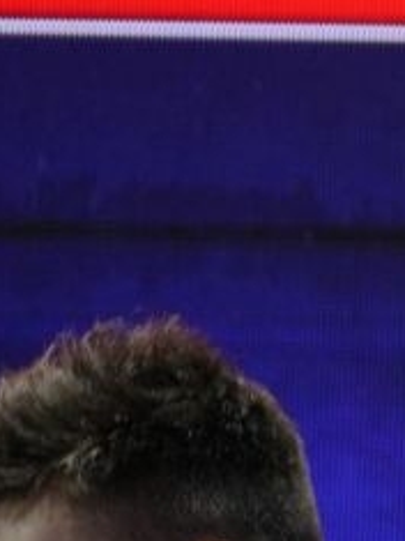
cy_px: 403
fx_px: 16473
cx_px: 2020
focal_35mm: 1055
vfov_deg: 1.9
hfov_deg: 1.4
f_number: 2.8
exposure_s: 1/250
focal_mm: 143
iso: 500
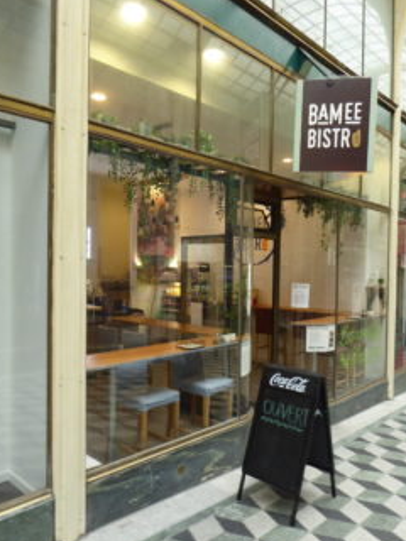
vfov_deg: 65.3
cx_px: 217
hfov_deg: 51.3
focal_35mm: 27
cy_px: 272
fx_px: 422
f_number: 3.3
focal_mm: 4.3
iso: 400
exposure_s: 1/50
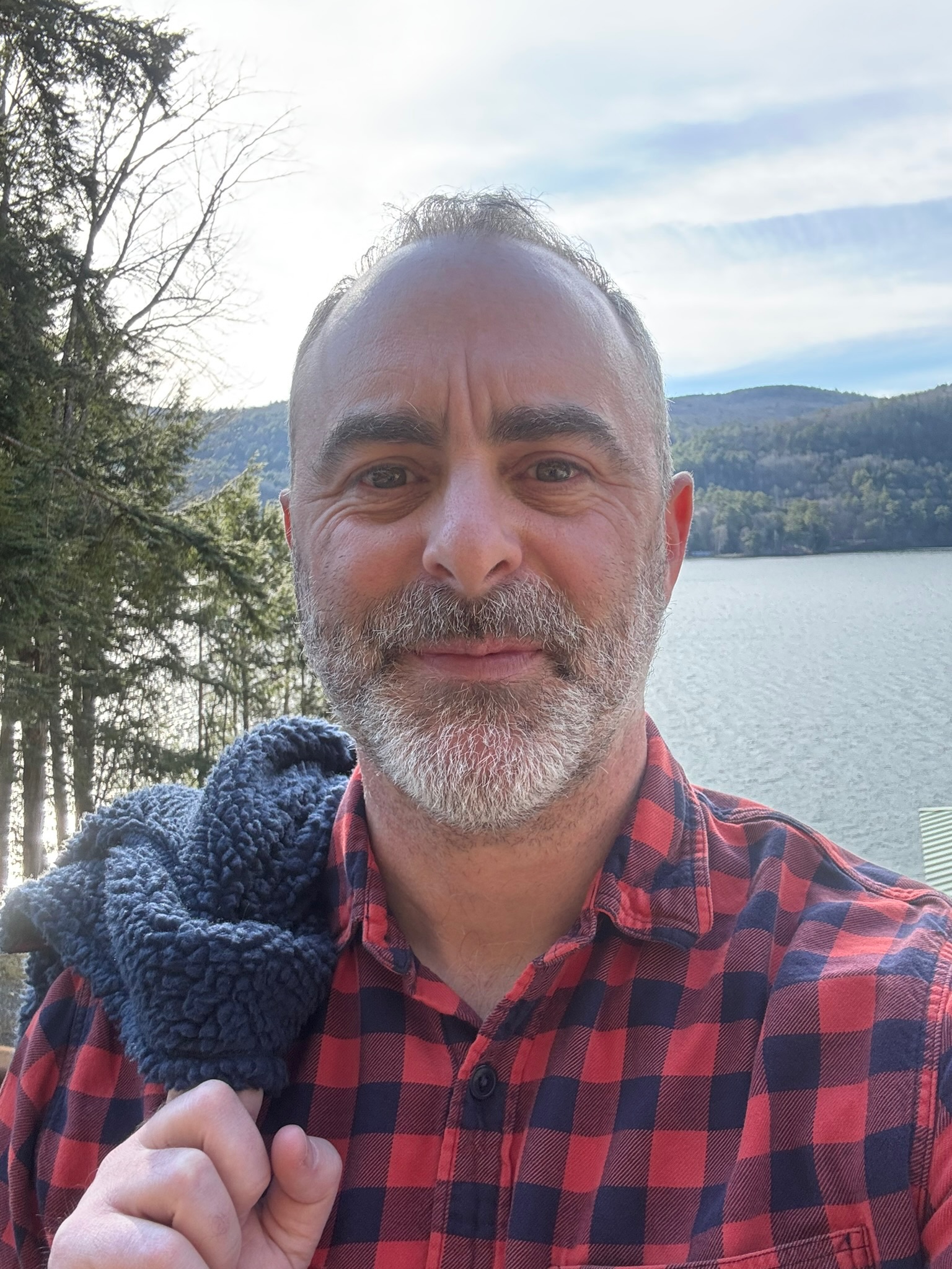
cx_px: 476
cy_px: 634
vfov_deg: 60.0
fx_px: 1100
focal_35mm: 30
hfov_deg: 46.8
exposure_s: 1/162
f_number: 1.9
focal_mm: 2.69
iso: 32
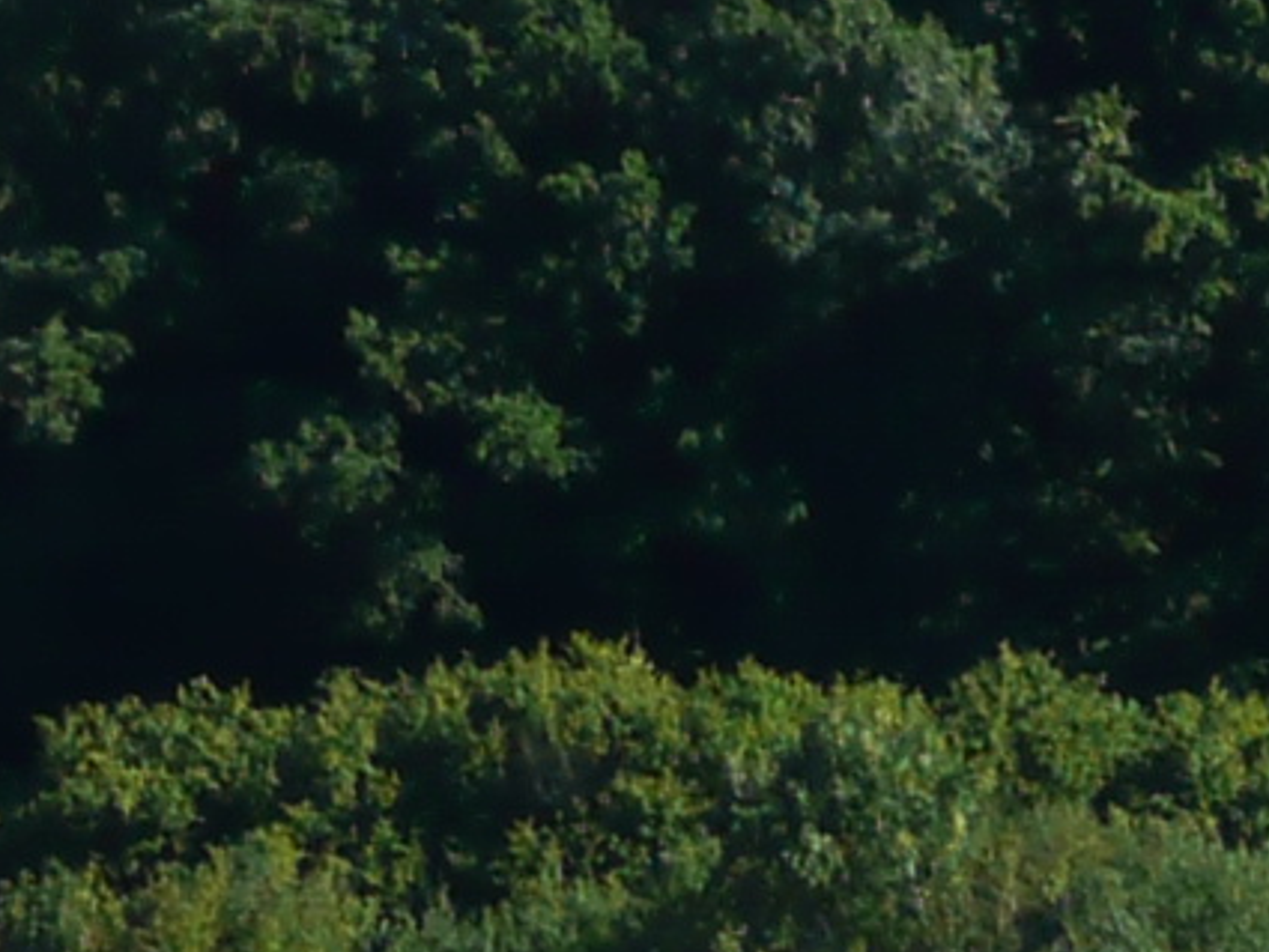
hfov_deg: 2.5
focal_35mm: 789
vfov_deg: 1.9
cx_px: 1783
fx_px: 28932
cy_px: 2641
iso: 100
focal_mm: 19.5
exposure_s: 1/320
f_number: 4.7
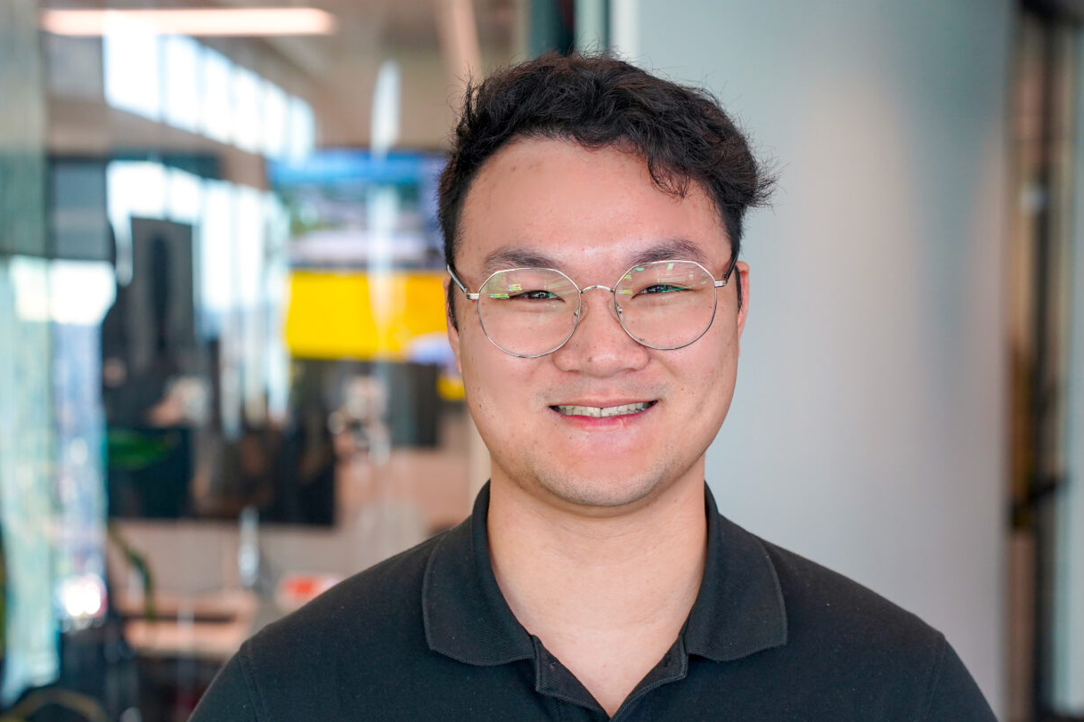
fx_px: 2318
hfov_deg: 26.3
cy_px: 421
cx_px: 638
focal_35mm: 77
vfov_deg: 17.7
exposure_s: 1/160
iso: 1000
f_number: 4
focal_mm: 61
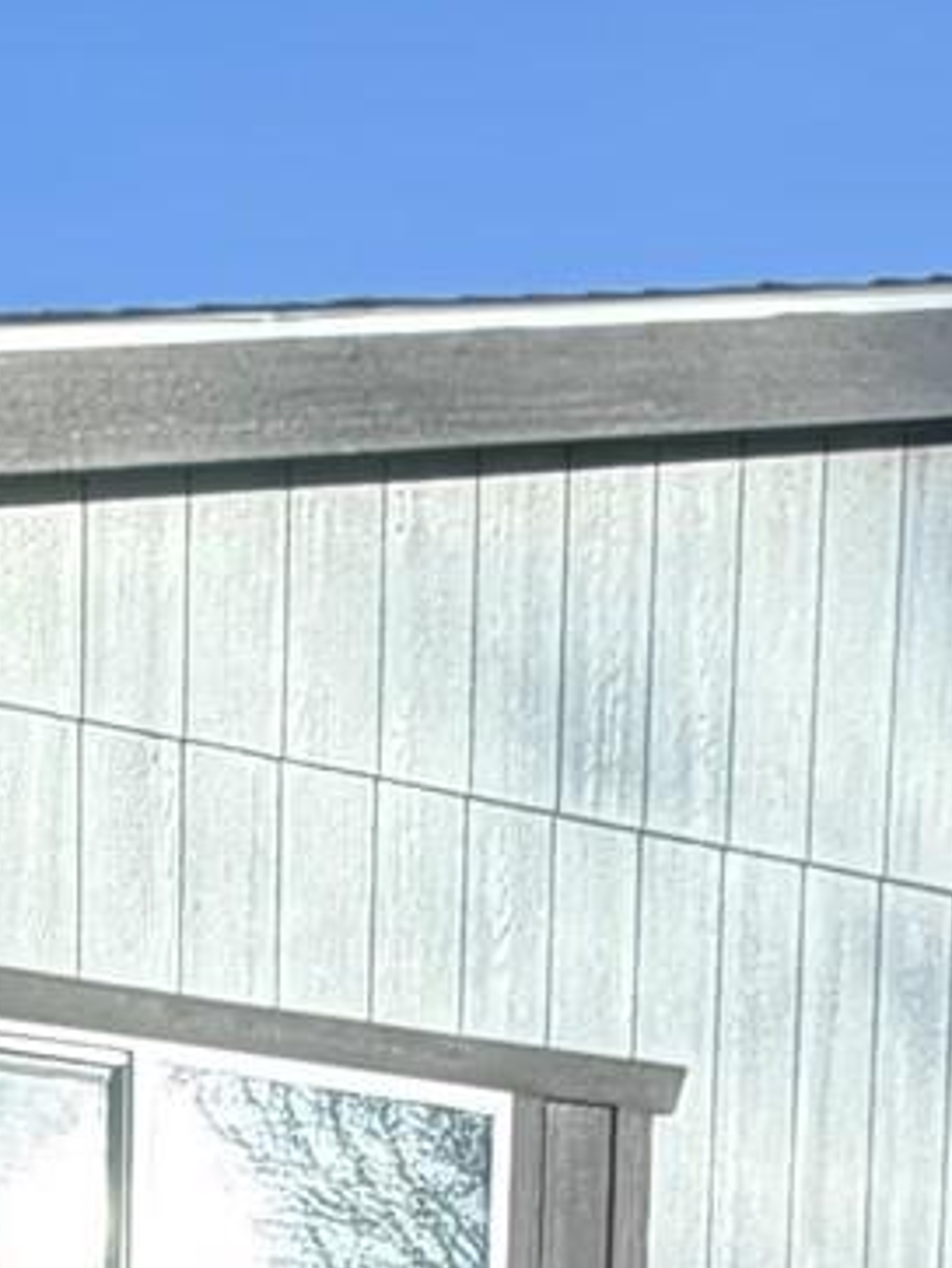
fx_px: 3260
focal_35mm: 89
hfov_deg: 16.3
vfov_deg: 17.8
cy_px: 2256
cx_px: 28
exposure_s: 1/120
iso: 160
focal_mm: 2.22
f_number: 2.2
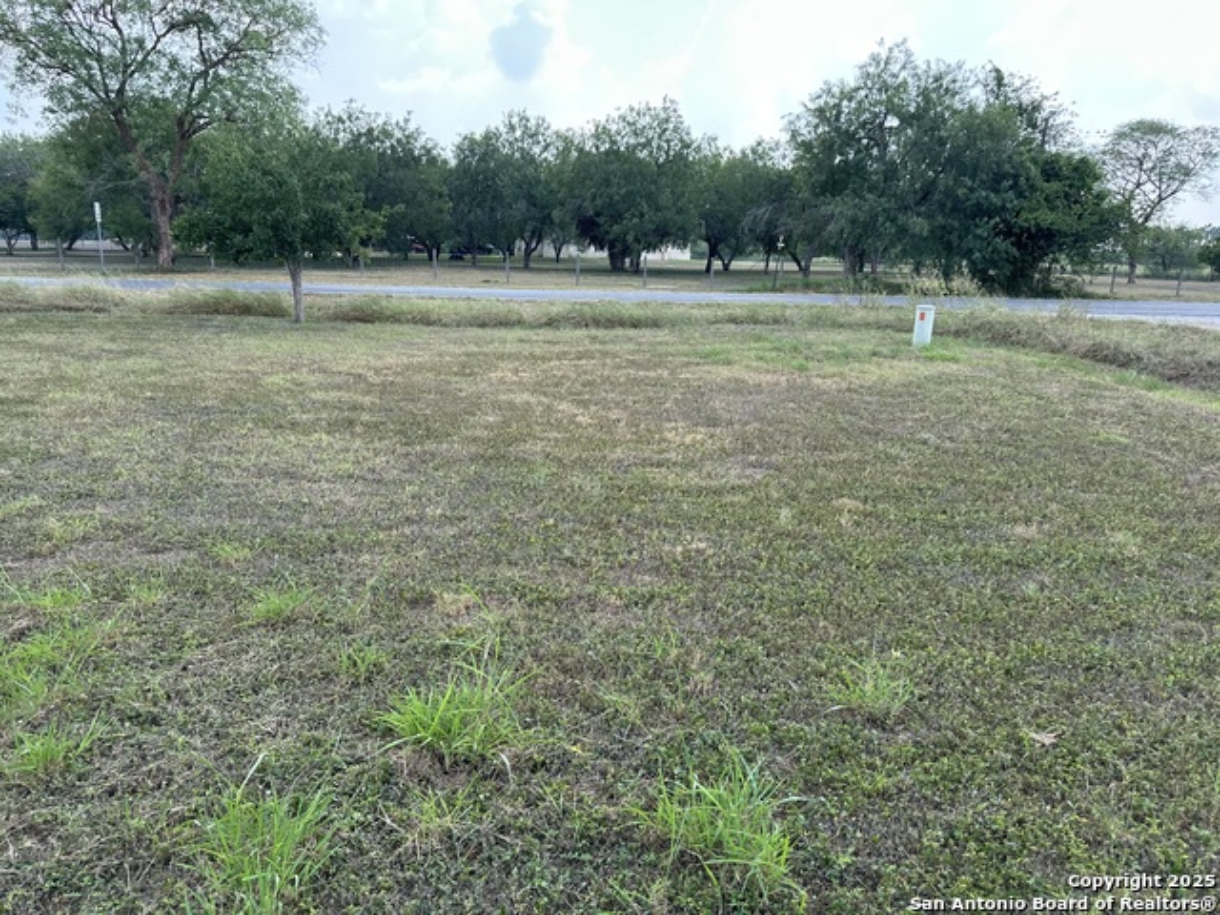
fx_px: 846
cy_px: 458
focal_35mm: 24
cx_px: 610
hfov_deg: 71.6
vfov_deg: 56.8
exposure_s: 1/989
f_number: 1.78
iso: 80
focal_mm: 6.86
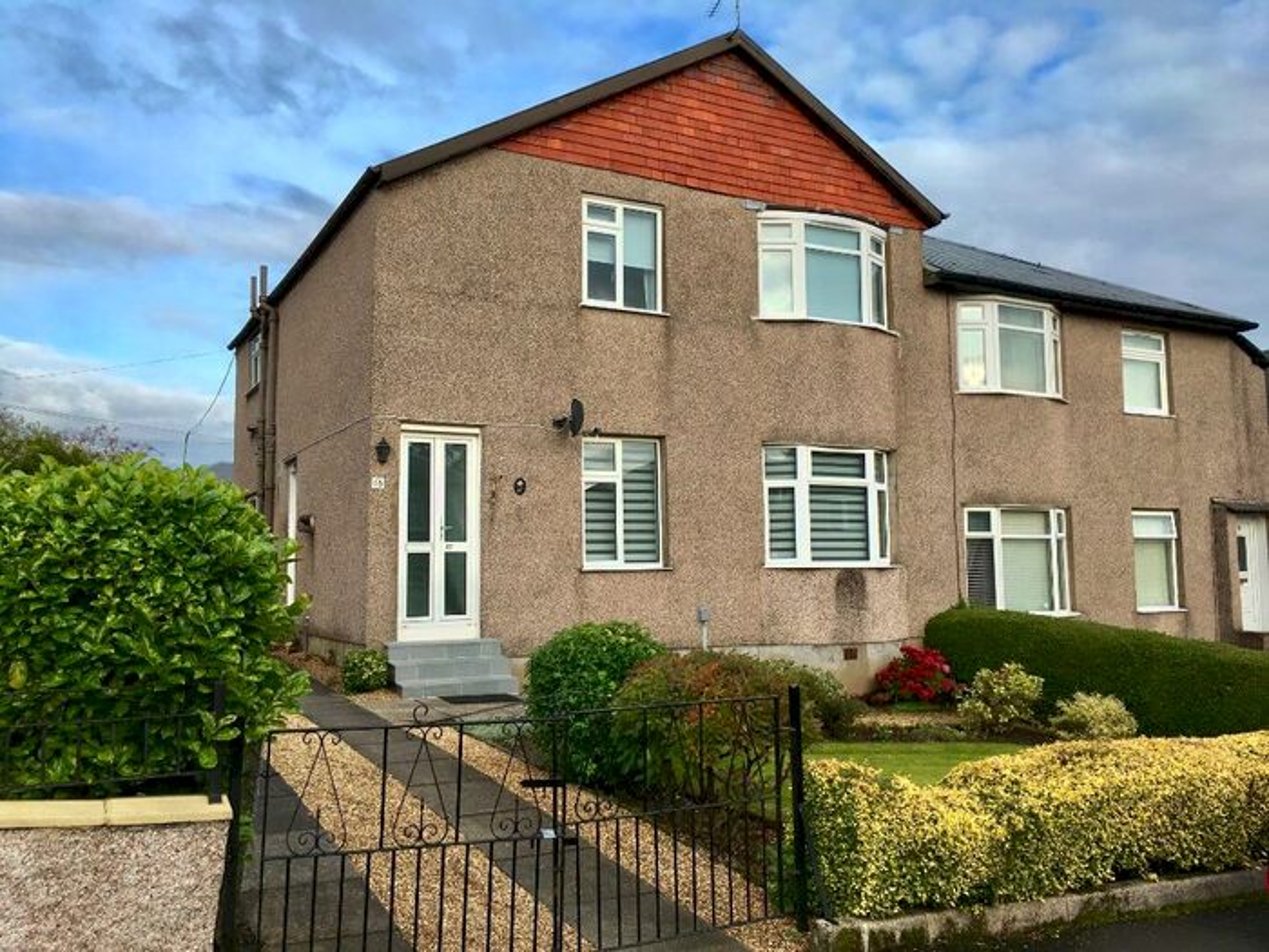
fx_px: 1063
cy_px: 476
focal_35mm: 29
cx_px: 634
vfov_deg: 48.2
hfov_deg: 61.7
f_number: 2.2
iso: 25
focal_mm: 4.15
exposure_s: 1/905
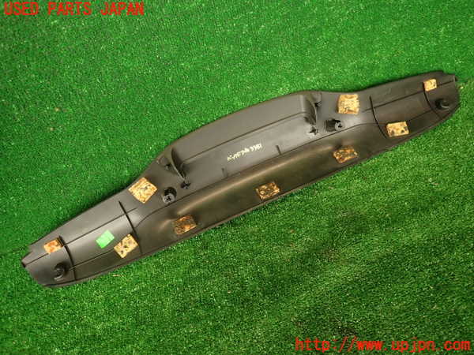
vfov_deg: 54.9
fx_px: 342
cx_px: 237
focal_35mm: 25
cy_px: 178
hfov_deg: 69.4
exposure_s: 1/60
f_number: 2
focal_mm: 4.5
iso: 160
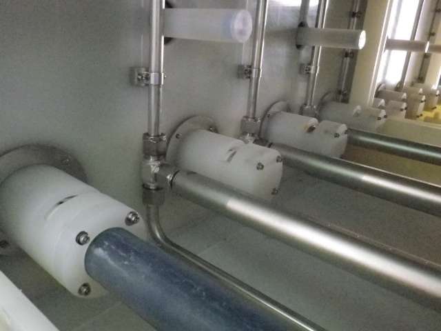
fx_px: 357
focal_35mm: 28
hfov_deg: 63.4
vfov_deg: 49.7
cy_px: 166
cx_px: 220
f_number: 3.2
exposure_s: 1/20
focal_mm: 5
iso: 800
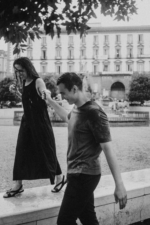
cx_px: 75
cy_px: 112
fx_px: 219
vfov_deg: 54.4
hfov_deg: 37.9
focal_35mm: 35
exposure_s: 1/250
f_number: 2.8
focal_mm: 35
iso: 200
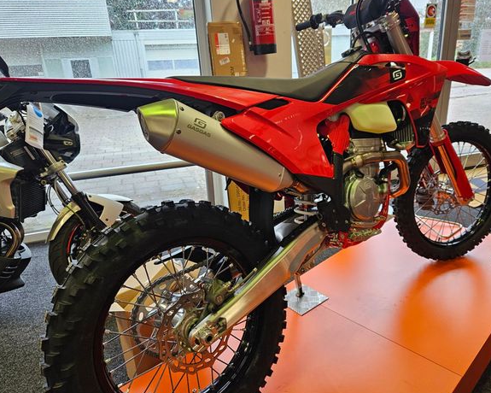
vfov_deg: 56.8
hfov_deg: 68.0
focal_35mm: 25
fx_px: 363
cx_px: 263
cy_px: 201
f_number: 1.8
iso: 125
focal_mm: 5.4
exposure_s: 1/100
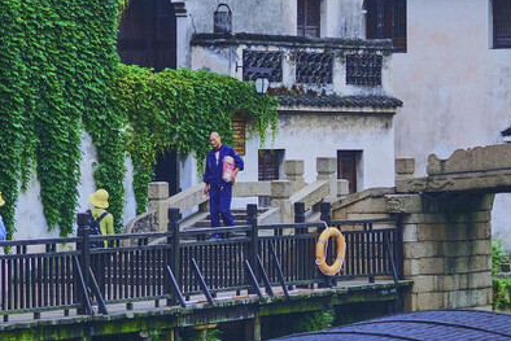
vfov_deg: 6.4
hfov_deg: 9.6
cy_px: 275
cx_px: 320
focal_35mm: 215
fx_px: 3046
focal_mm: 47
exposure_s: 1/160
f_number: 4
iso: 200
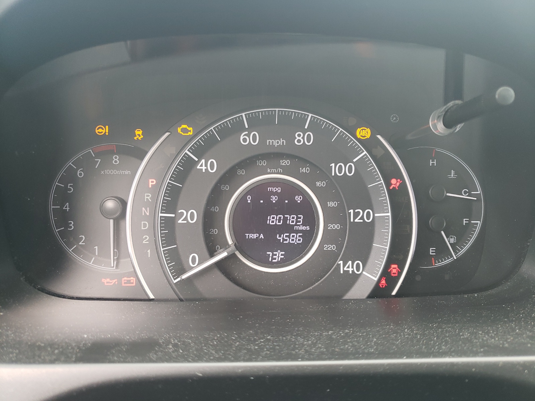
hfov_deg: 67.3
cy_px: 200
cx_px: 268
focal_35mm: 26
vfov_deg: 53.1
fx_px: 402
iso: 68
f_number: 1.5
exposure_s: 1/60.2
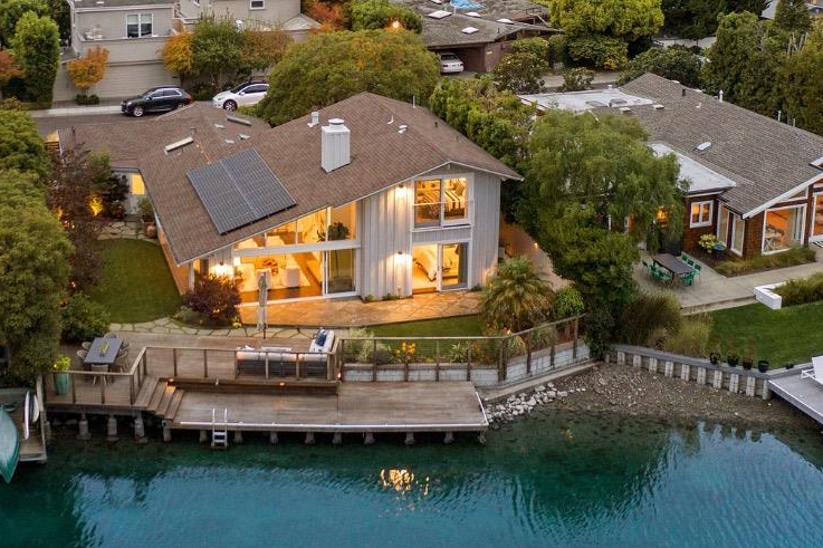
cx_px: 394
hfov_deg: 35.1
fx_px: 1303
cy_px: 57
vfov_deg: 23.2
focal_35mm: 57
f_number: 2.8
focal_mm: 10.26
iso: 400
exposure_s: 1/15
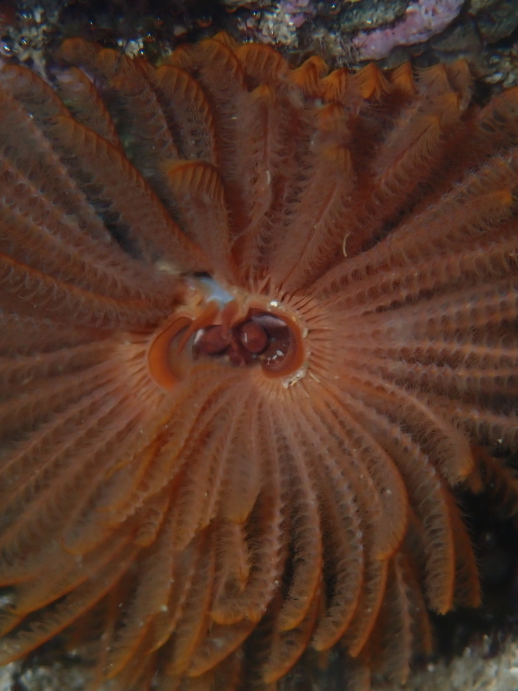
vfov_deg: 14.7
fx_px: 2674
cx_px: 230
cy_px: 346
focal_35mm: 134
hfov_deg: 11.1
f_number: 6.3
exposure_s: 1/200
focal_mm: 18
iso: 200
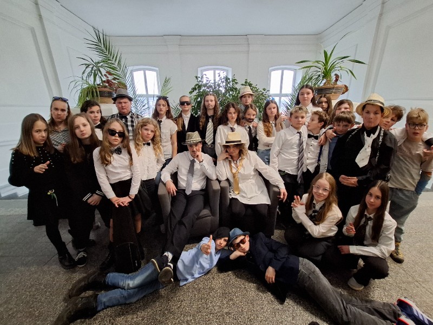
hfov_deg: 106.2
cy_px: 162
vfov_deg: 89.9
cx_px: 216
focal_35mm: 13
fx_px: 163
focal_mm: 1.74
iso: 250
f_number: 2.2
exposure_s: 1/24
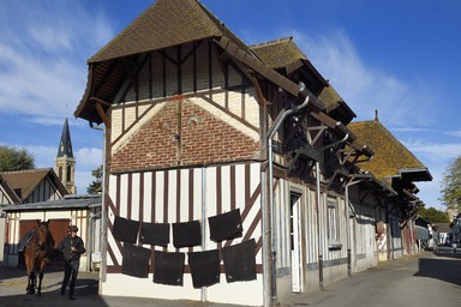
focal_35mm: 35
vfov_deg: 37.8
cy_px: 162
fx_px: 448
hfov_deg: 54.4
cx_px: 229
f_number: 13
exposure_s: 1/400
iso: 200
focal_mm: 32
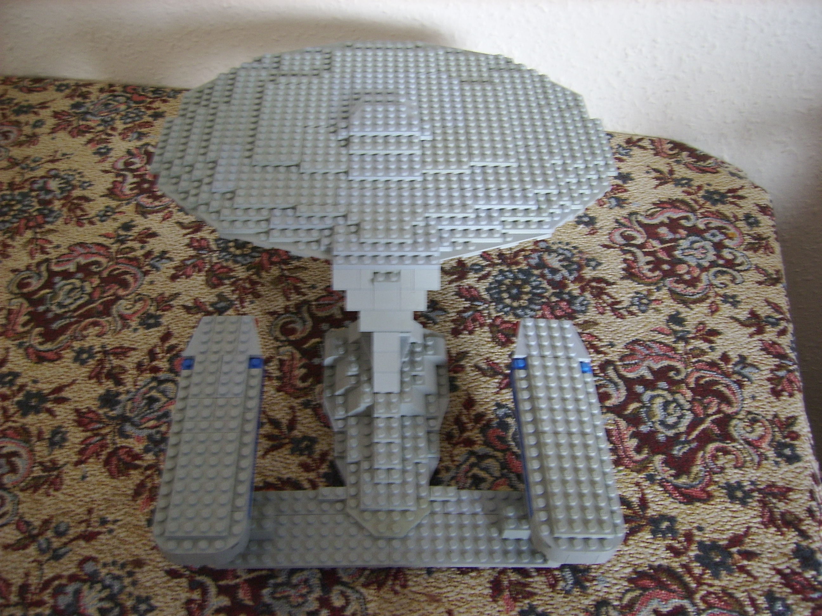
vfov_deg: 40.7
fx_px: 831
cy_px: 308
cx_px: 411
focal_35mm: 35
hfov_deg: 52.6
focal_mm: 5.95
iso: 100
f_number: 2.8
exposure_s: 1/5
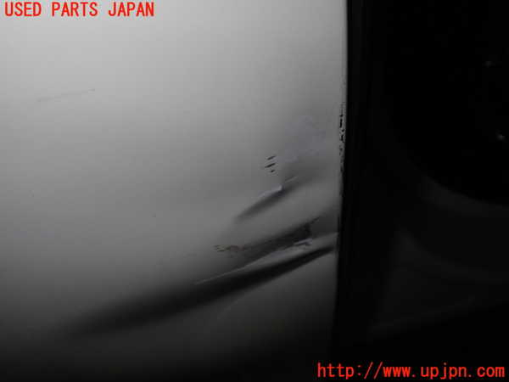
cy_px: 191
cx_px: 254
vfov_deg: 44.2
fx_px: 471
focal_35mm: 32
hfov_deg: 56.8
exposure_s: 1/30
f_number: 7.1
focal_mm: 5.79
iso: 200
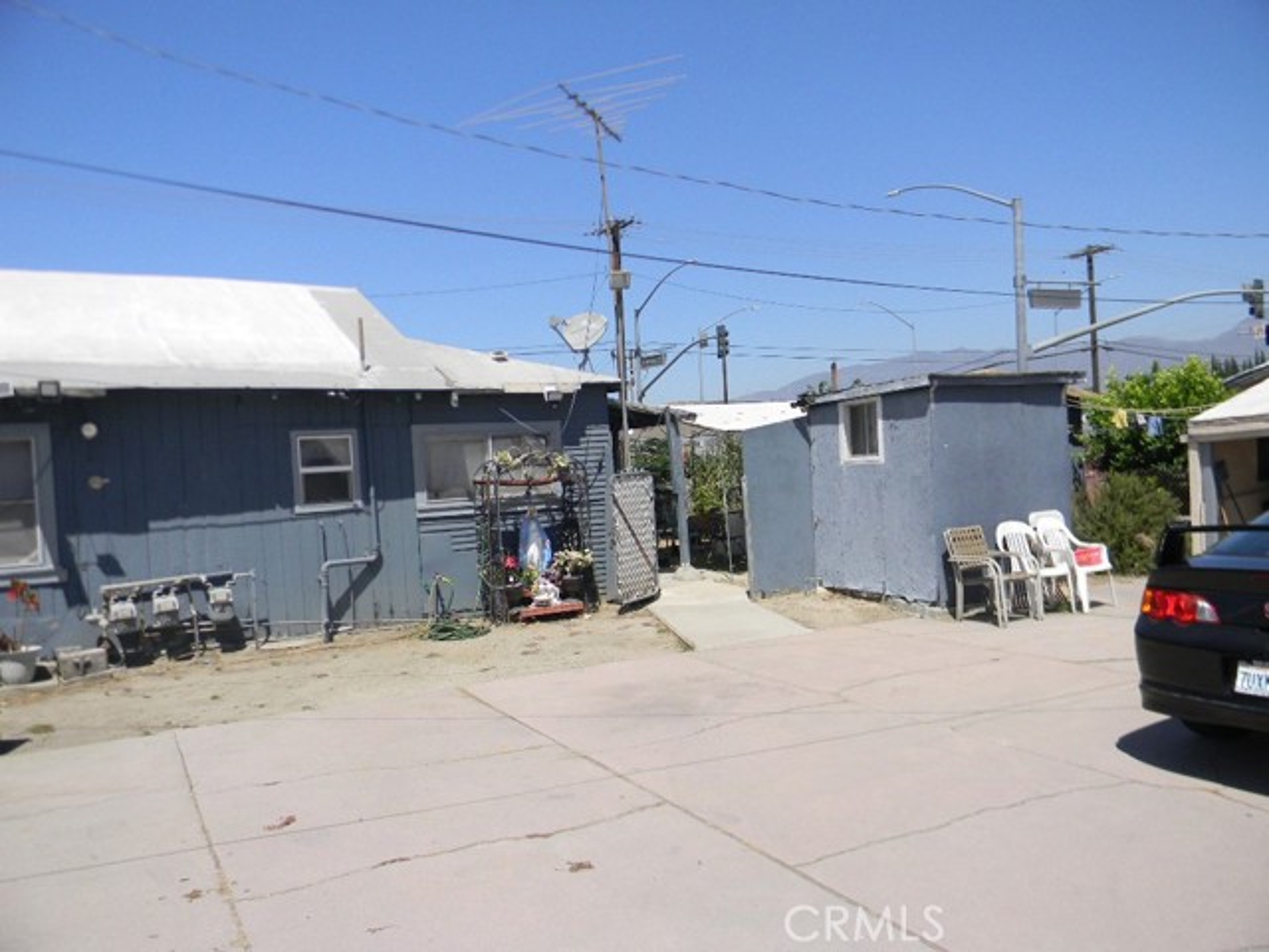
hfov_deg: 63.4
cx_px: 634
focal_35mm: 28
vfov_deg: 49.7
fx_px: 1026
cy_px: 476
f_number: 7
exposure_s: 1/384
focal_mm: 5
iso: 112
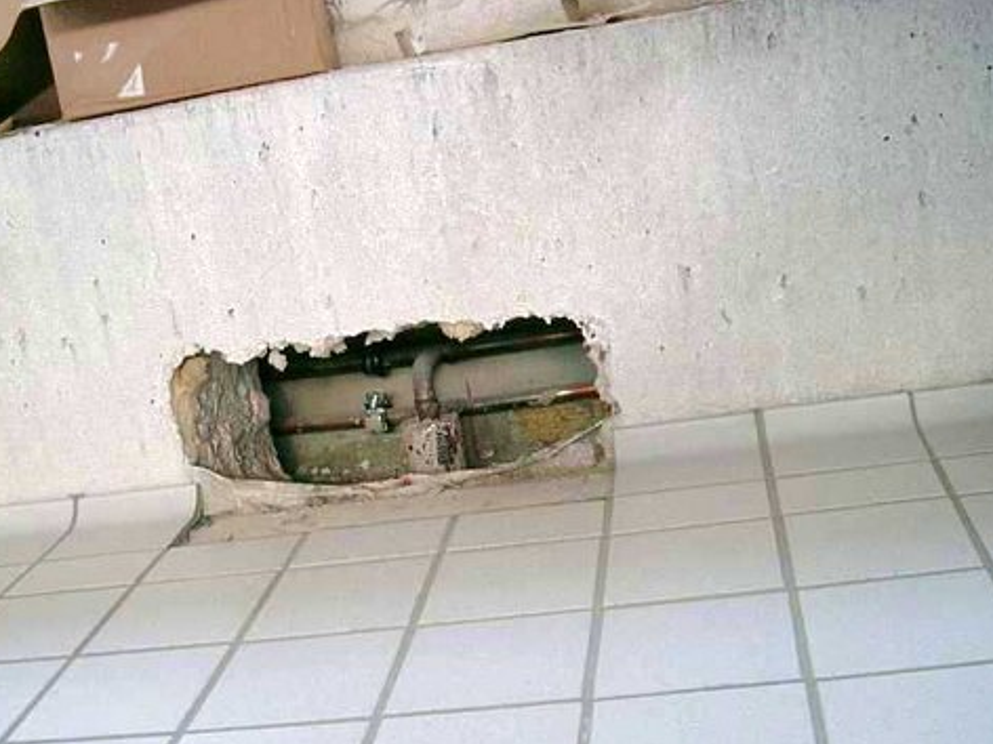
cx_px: 438
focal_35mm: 47
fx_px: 1348
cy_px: 435
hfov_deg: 40.4
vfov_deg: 30.8
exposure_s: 1/125
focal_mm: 7.6
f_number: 2.6
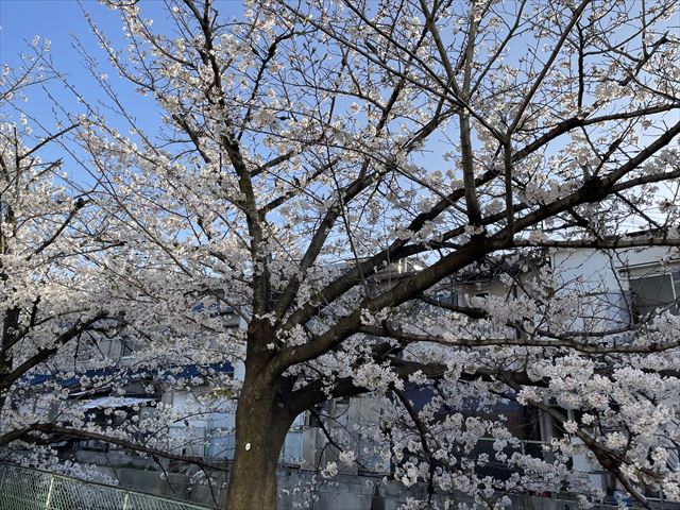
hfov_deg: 67.3
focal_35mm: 26
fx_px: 511
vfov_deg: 53.1
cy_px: 255
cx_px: 340
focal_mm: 4.2
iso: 32
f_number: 1.6
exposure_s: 1/1667
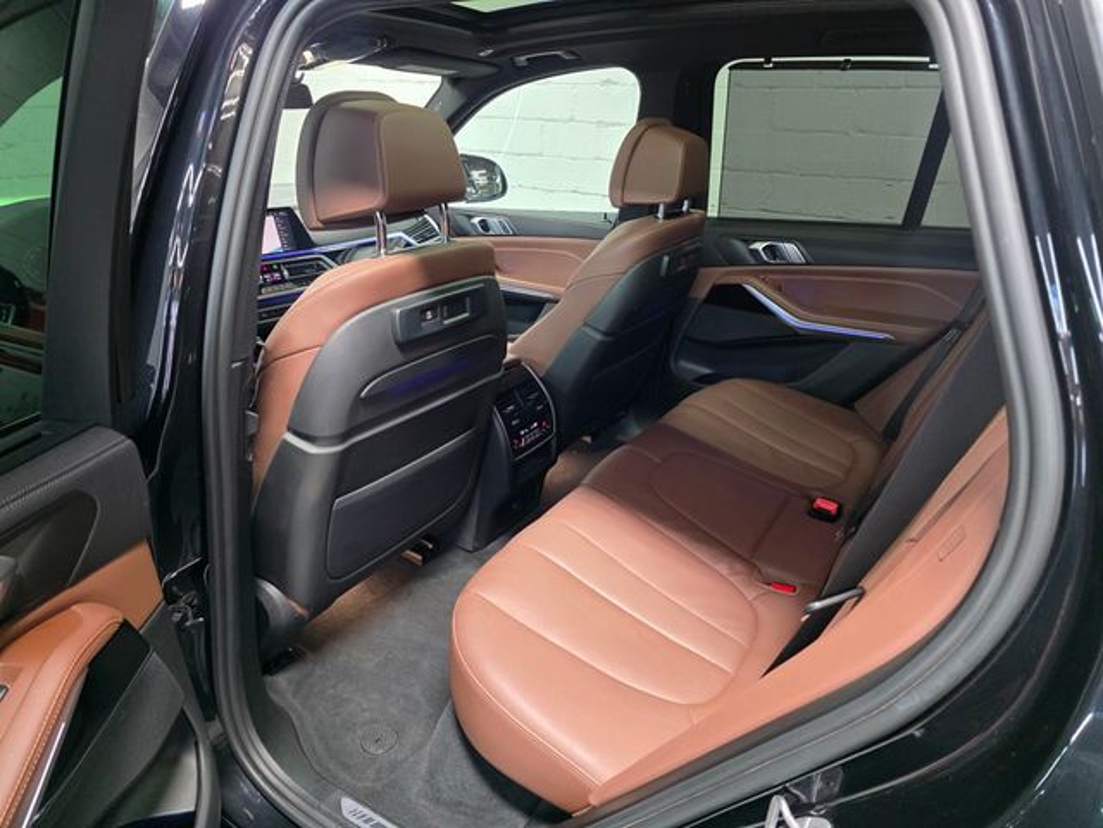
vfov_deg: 58.9
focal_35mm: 23
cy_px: 414
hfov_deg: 73.9
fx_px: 733
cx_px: 552
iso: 1000
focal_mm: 6.3
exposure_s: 1/120
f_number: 1.7
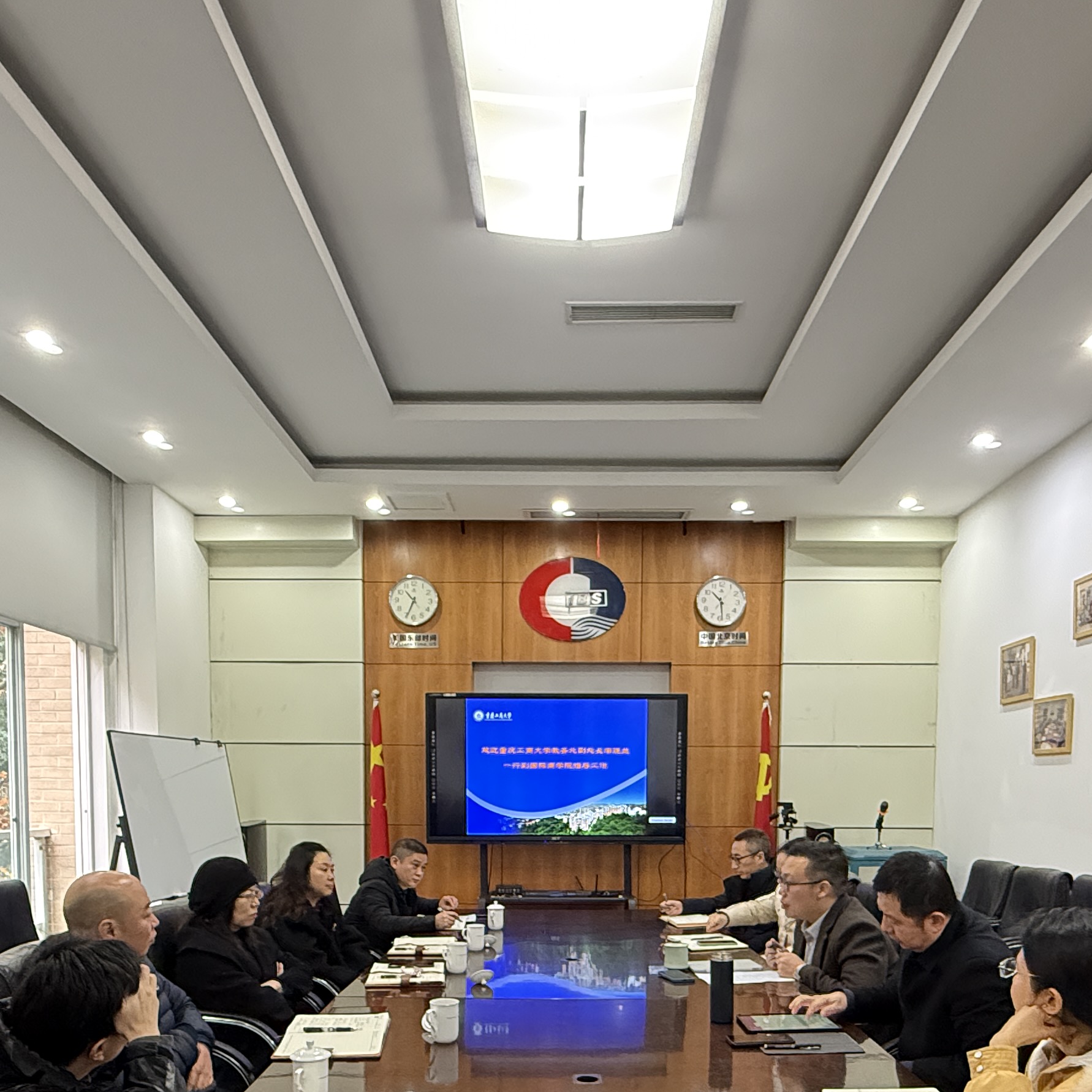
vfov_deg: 53.6
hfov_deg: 57.3
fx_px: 999
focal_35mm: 28
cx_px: 559
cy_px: 867
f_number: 2.2
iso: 640
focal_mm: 2.22
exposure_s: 1/50
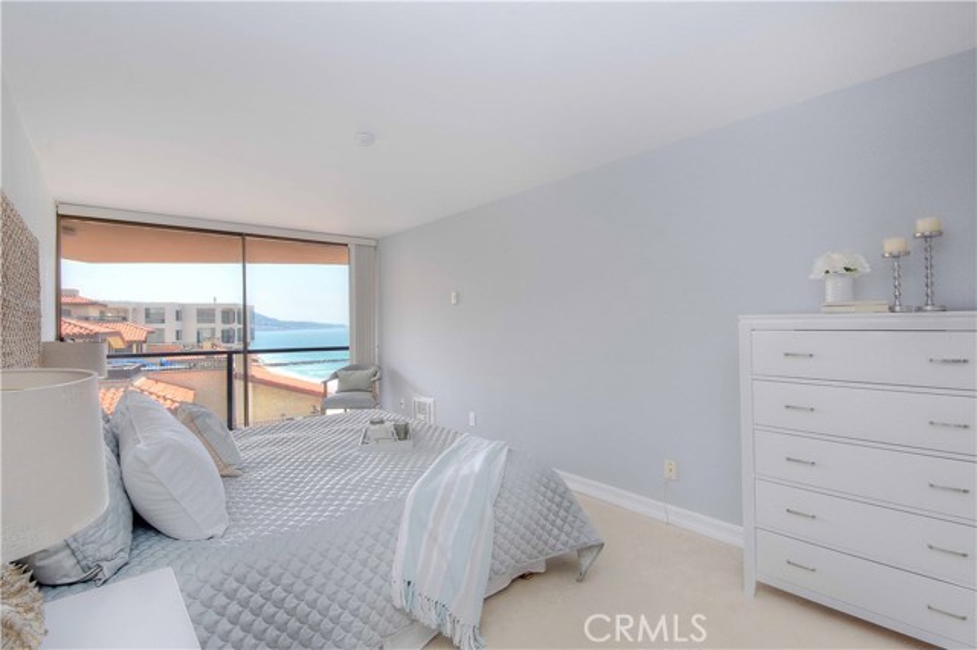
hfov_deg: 100.4
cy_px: 325
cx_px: 488
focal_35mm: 15
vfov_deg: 77.3
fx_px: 407
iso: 250
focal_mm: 10
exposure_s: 1/100
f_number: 9
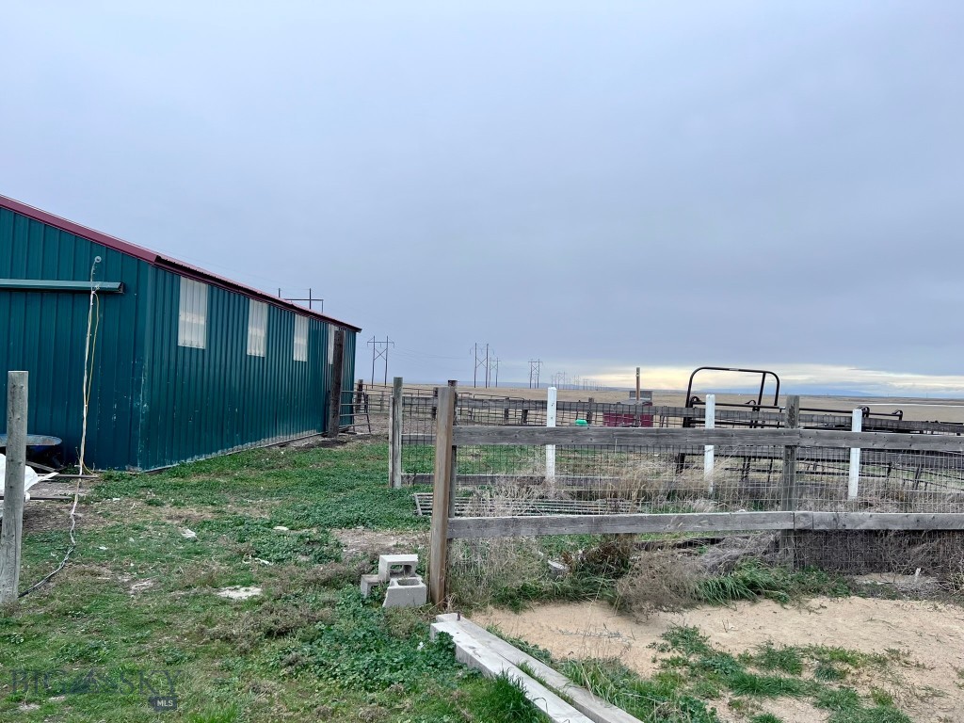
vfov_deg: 53.1
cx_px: 482
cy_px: 362
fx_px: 724
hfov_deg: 67.3
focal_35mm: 26
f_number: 1.5
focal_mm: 5.7
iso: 50
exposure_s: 1/1344
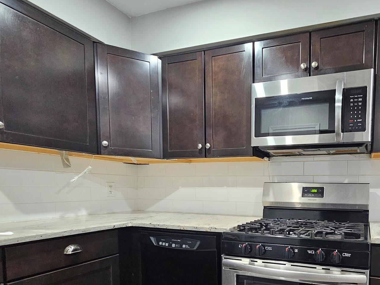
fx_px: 231
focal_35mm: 21
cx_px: 284
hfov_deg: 73.5
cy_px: 206
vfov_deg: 60.7
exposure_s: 1/30
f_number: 2.2
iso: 400
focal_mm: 2.2
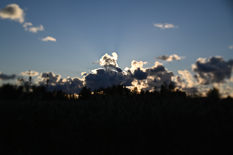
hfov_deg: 38.9
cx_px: 116
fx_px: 330
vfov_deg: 26.5
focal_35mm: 51
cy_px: 79
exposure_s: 1/4000
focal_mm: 50
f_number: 1.4
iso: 100
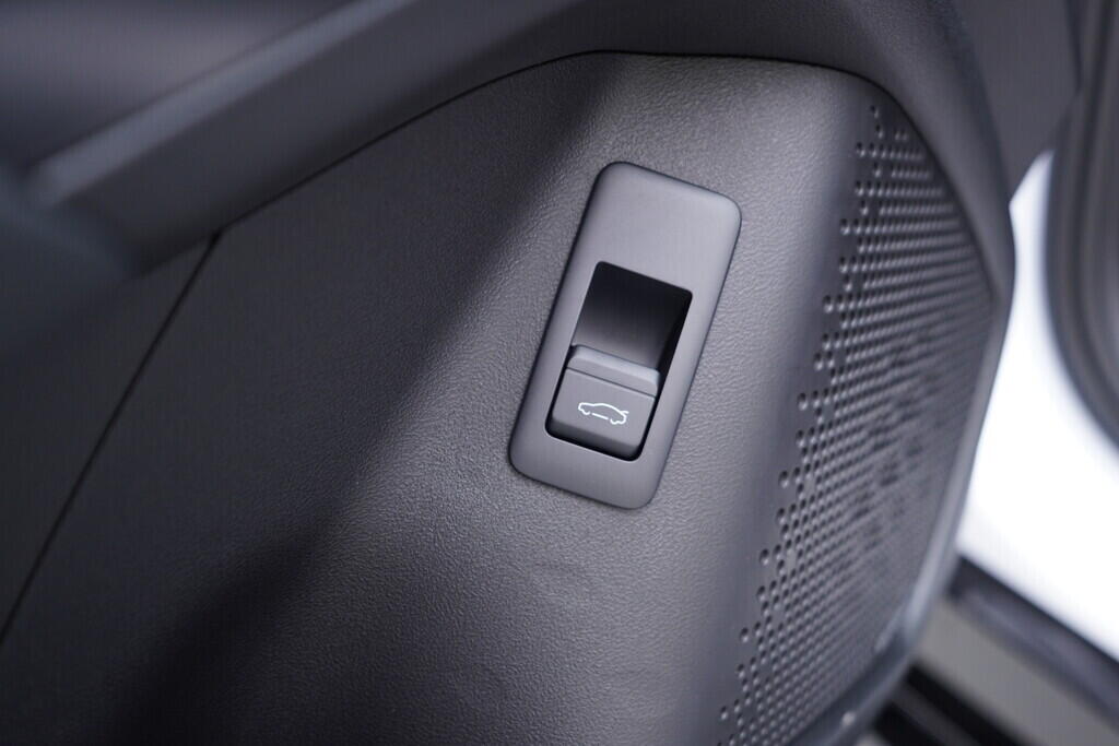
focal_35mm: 36
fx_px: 1119
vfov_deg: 36.9
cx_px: 560
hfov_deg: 53.1
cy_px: 373
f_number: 2.8
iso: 320
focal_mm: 24
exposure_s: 1/40
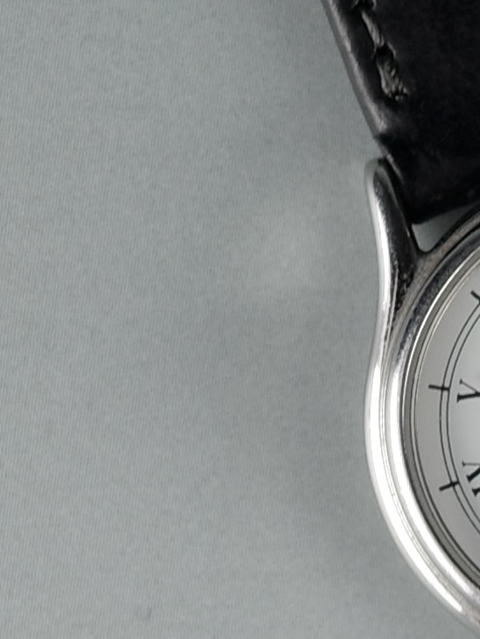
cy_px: 498
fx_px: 3271
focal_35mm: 177
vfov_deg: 11.1
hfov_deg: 8.2
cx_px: 691
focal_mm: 26
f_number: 2.8
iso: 100
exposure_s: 1/125
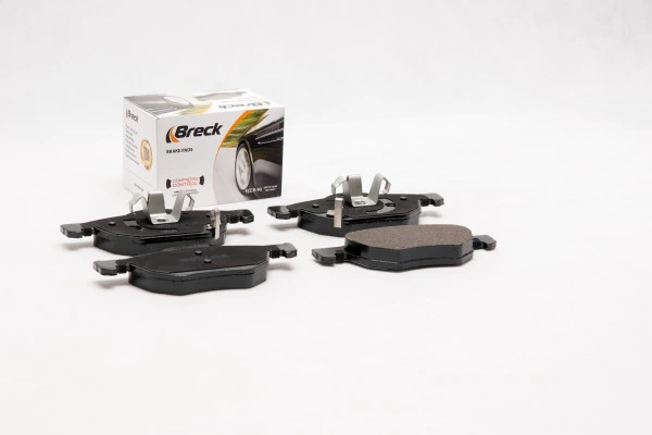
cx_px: 326
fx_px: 1630
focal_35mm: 90
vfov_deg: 15.2
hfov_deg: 22.6
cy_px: 218
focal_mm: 60
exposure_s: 1/200
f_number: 11
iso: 100
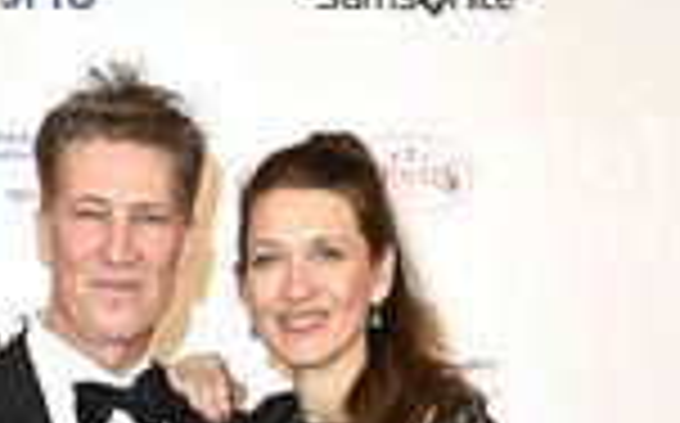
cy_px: 873
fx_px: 2295
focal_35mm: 124
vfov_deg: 9.7
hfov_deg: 16.8
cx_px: 207
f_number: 7.1
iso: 640
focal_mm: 46
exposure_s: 1/200
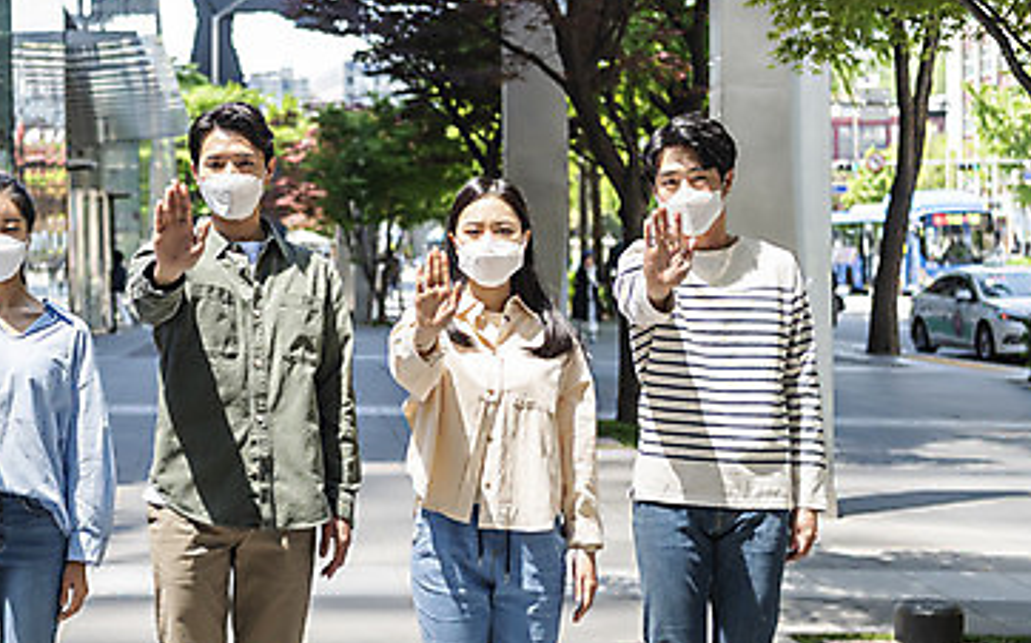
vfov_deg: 17.1
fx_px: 2135
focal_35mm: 76
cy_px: 367
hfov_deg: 26.8
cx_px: 265
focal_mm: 45
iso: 320
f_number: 2.8
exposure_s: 1/800
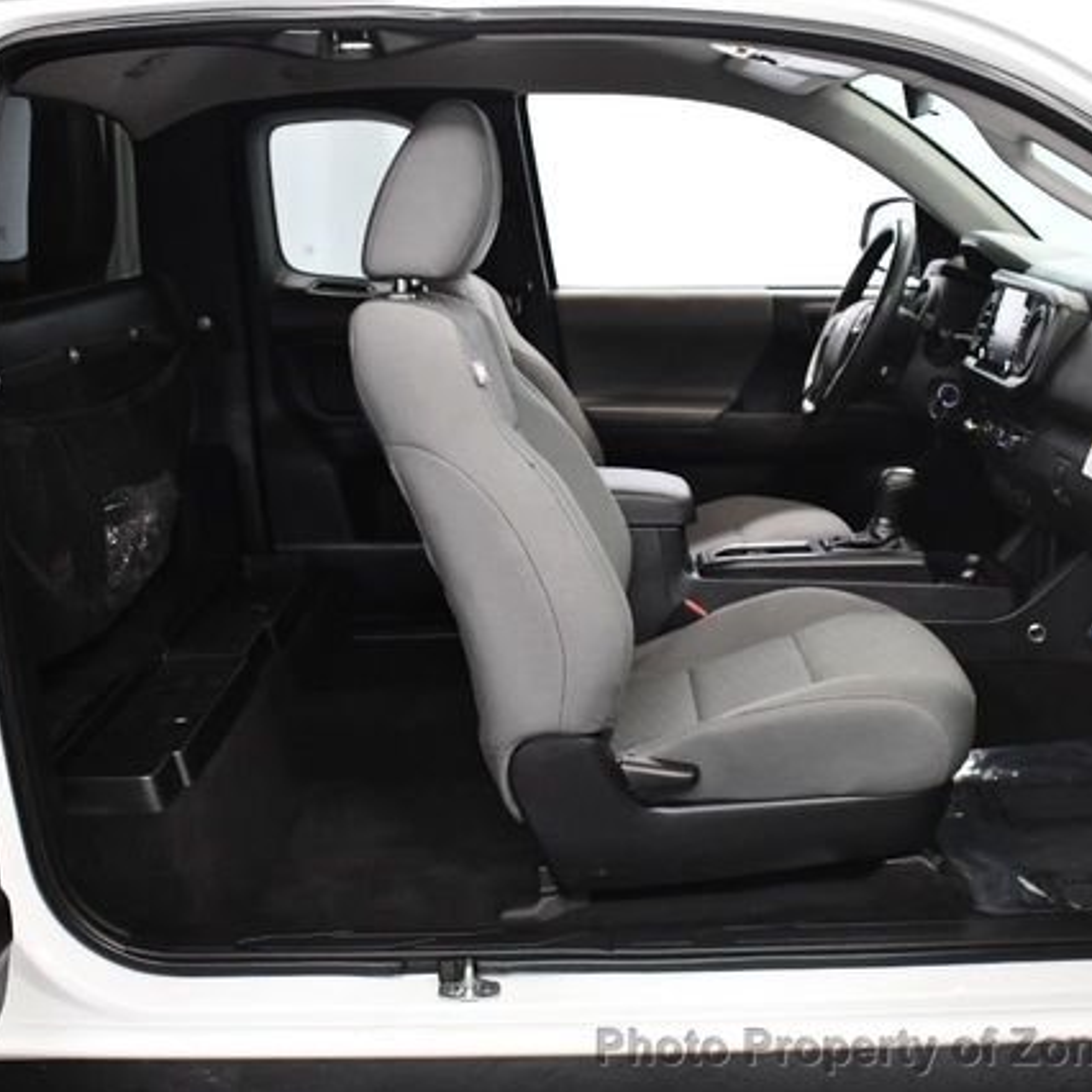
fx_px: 1642
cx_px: 559
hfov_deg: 36.8
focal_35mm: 46
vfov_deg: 36.8
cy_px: 547
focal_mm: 18
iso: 2200
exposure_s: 1/125
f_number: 3.5
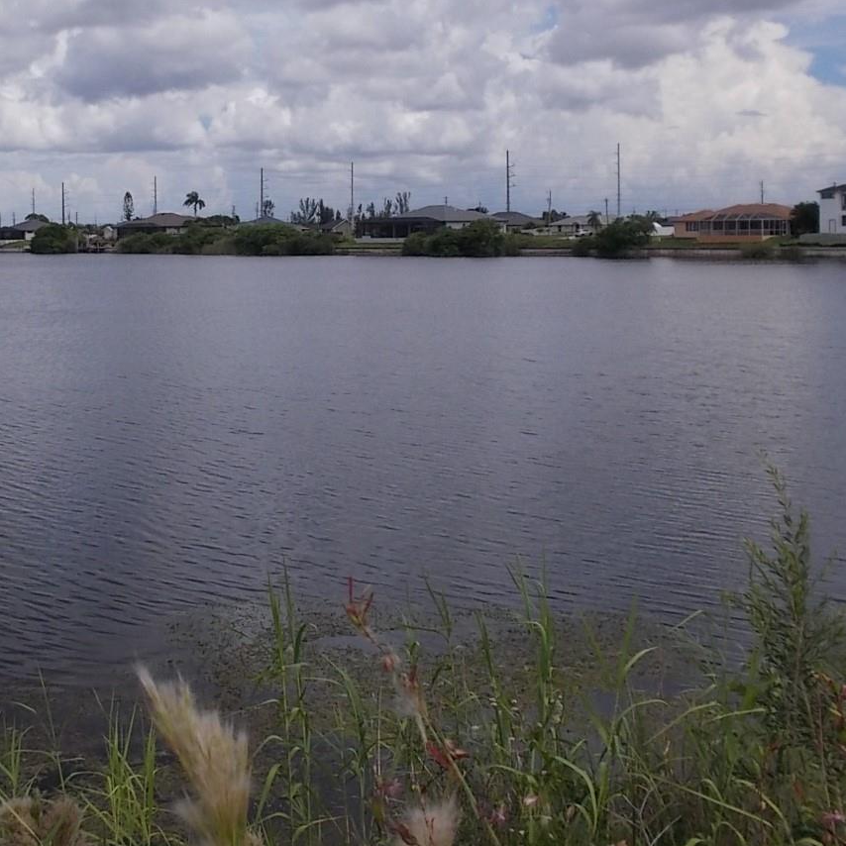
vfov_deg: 34.9
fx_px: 1327
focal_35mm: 48
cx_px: 236
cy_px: 260
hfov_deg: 34.8
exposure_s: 1/1600
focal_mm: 4.1
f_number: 3.3
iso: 80
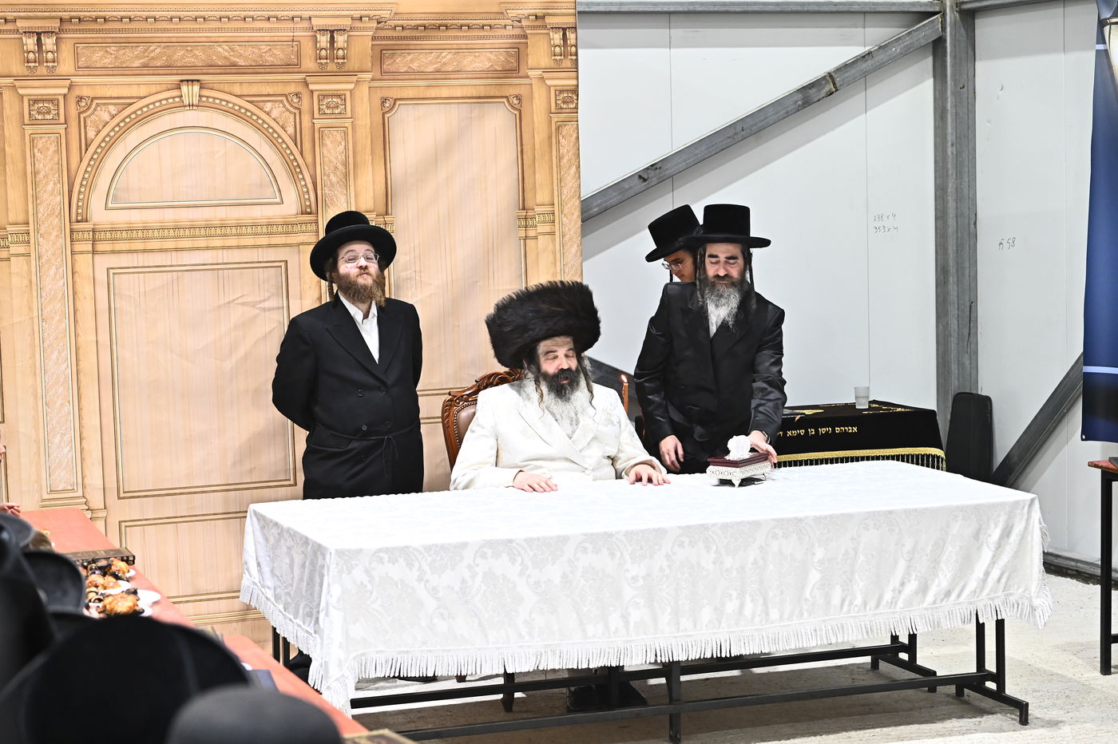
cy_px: 372
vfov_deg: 17.5
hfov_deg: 26.0
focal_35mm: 78
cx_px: 559
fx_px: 2421
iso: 3200
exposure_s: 1/200
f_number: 5
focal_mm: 78
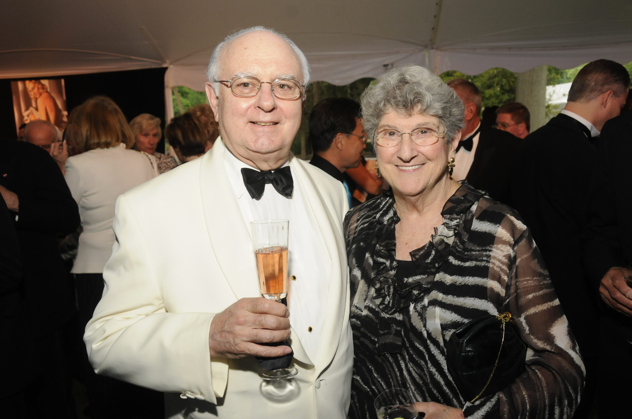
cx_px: 316
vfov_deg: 39.9
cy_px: 210
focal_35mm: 33
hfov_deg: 57.3
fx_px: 579
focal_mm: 22
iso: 800
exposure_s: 1/60
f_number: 5.6
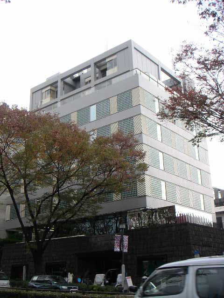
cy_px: 149
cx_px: 112
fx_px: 362
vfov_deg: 44.8
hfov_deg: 34.3
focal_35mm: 42
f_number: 2.9
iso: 50
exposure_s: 1/250
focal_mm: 6.5
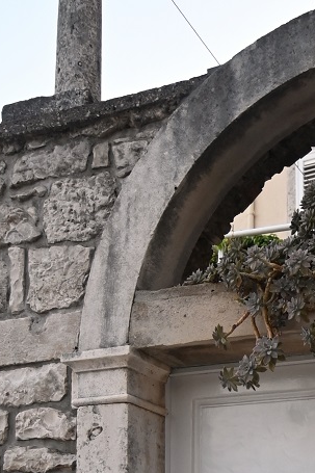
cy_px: 559
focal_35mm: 60
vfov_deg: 29.1
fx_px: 788
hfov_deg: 20.5
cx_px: 418
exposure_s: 1/160
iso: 400
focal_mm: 14
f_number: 4
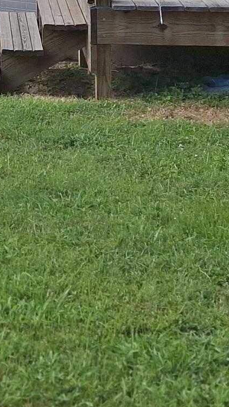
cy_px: -164
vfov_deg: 18.0
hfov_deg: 10.4
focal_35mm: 109
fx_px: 1176
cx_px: -207
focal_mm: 4.69
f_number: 1.8
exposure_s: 1/1441
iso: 25
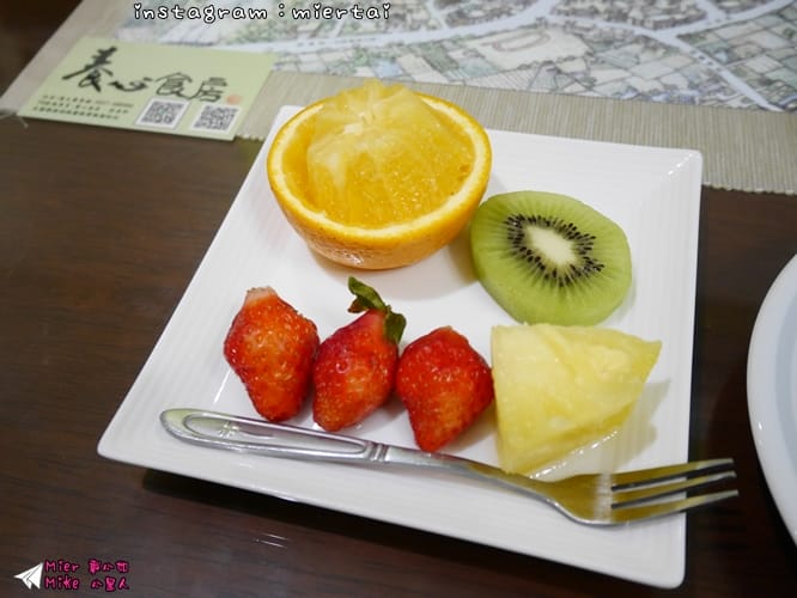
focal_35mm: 34
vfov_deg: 41.8
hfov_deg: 53.9
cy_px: 299
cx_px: 398
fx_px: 783
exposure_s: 1/60
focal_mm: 17
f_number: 4
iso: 1600
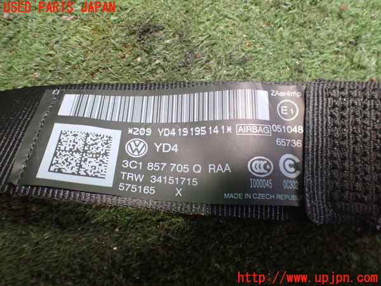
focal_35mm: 30
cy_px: 143
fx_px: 330
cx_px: 190
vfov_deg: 46.8
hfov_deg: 60.0
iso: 1000
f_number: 2.3
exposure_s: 1/30
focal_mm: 5.4
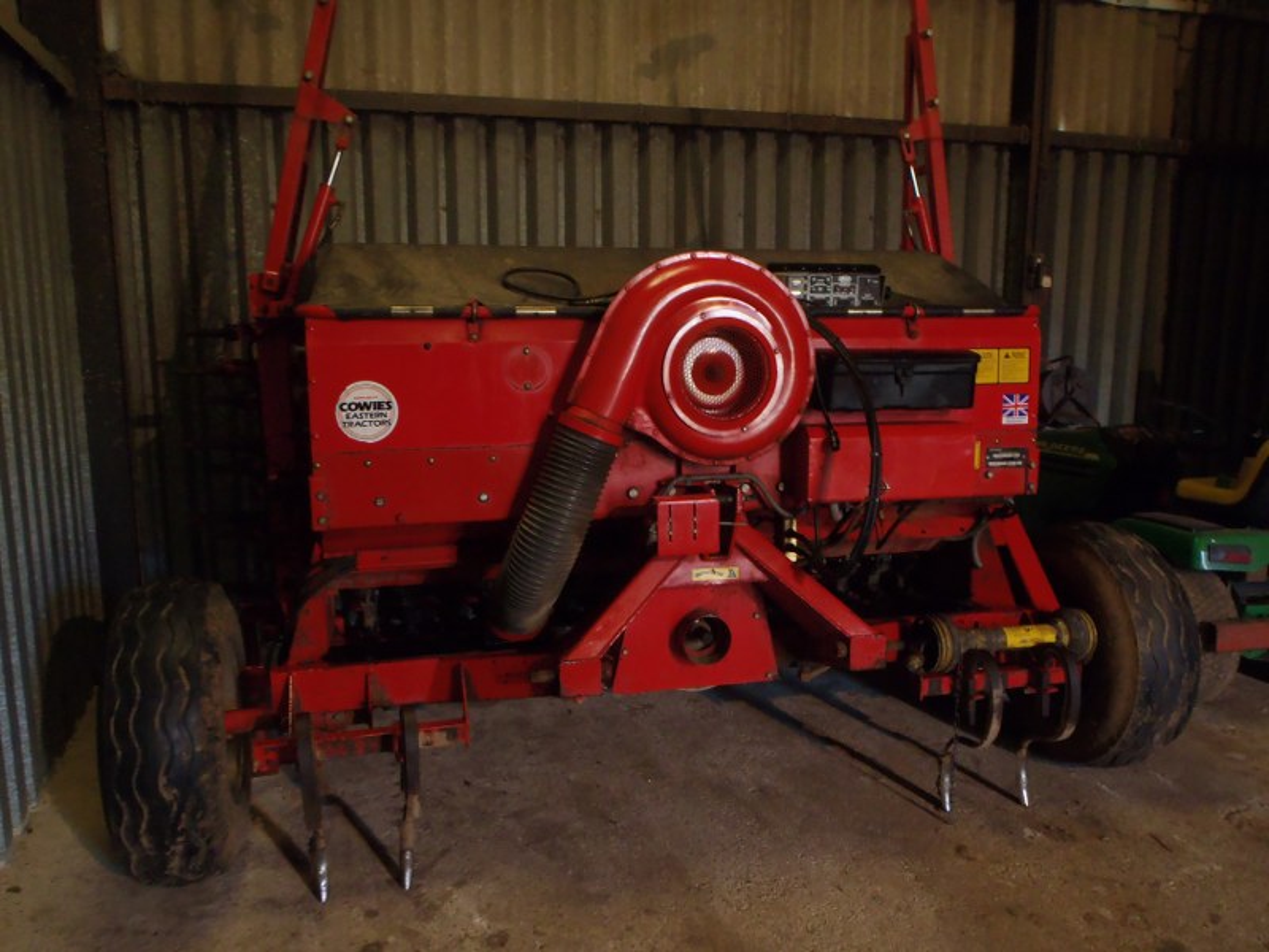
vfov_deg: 49.7
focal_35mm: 28
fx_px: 1026
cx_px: 634
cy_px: 476
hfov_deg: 63.4
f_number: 3.5
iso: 200
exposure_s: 1/4
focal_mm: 5
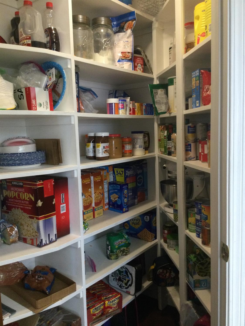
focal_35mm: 31
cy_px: 163
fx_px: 293
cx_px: 122
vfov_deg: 58.4
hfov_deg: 45.4
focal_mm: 3.3
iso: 160
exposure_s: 1/30
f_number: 2.4
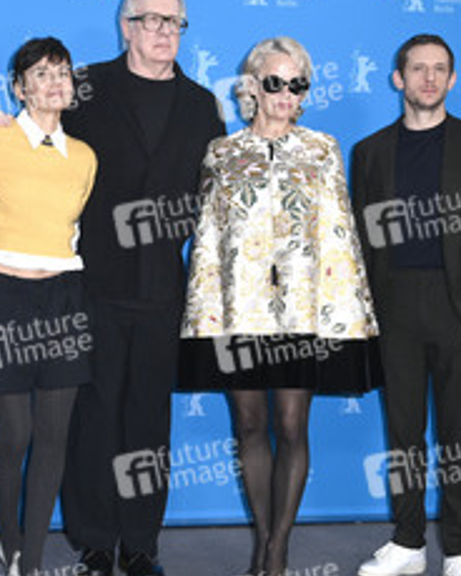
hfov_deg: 21.9
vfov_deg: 27.1
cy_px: 280
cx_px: 212
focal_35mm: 70
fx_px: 1194
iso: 800
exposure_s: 1/250
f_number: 5.6
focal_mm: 38
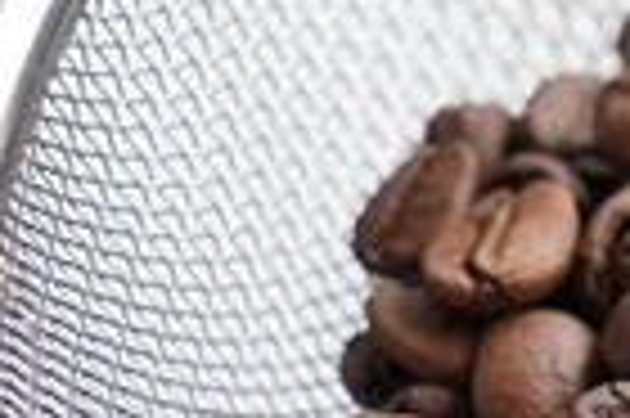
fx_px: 4216
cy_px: 508
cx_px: 1508
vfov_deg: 5.7
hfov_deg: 7.9
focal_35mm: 241
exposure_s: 1/80
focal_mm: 25
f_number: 4
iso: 160
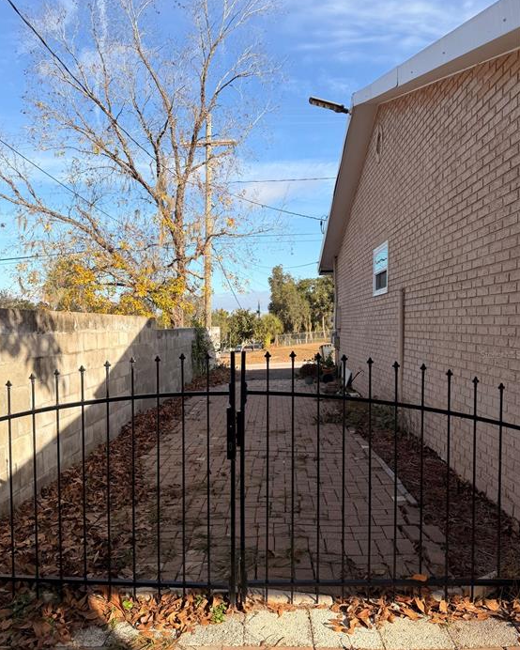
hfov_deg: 54.9
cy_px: 354
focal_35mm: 26
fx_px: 500
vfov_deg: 65.9
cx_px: 252
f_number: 1.78
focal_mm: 6.76
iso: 80
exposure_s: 1/2907
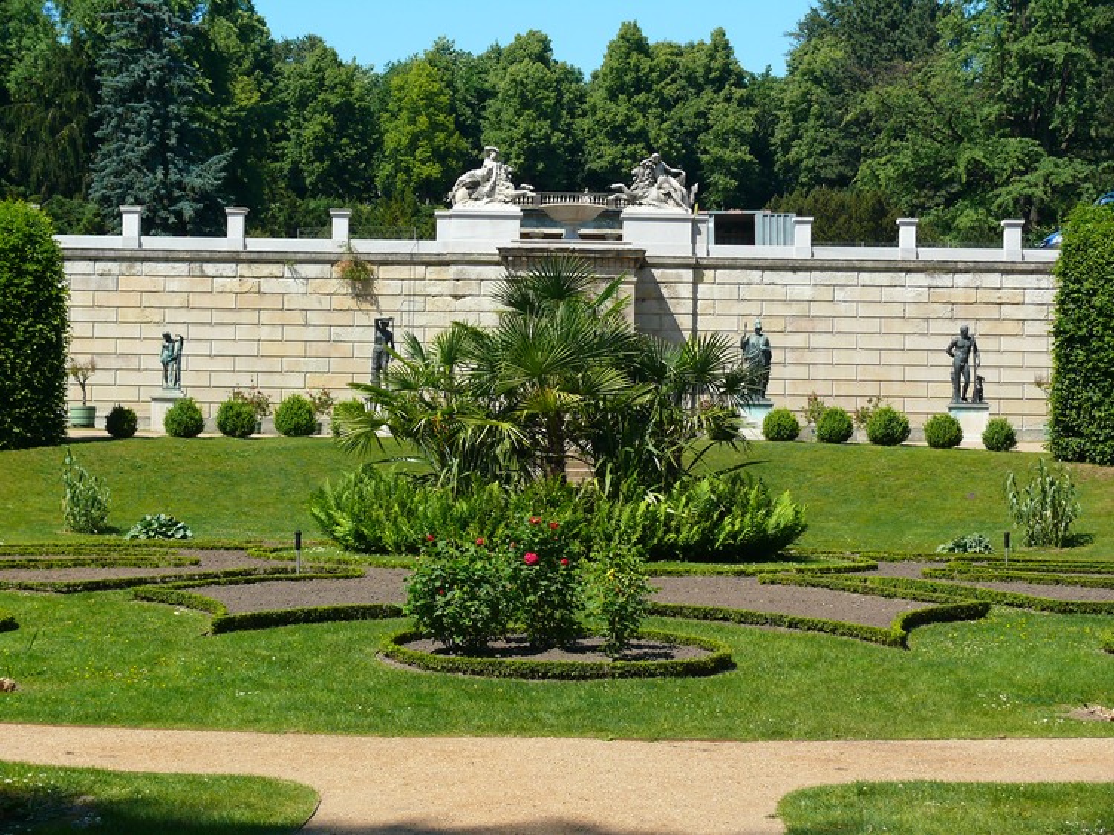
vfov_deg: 20.7
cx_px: 557
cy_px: 418
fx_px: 2284
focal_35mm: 71
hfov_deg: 27.4
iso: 100
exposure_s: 1/250
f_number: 4
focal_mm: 15.1
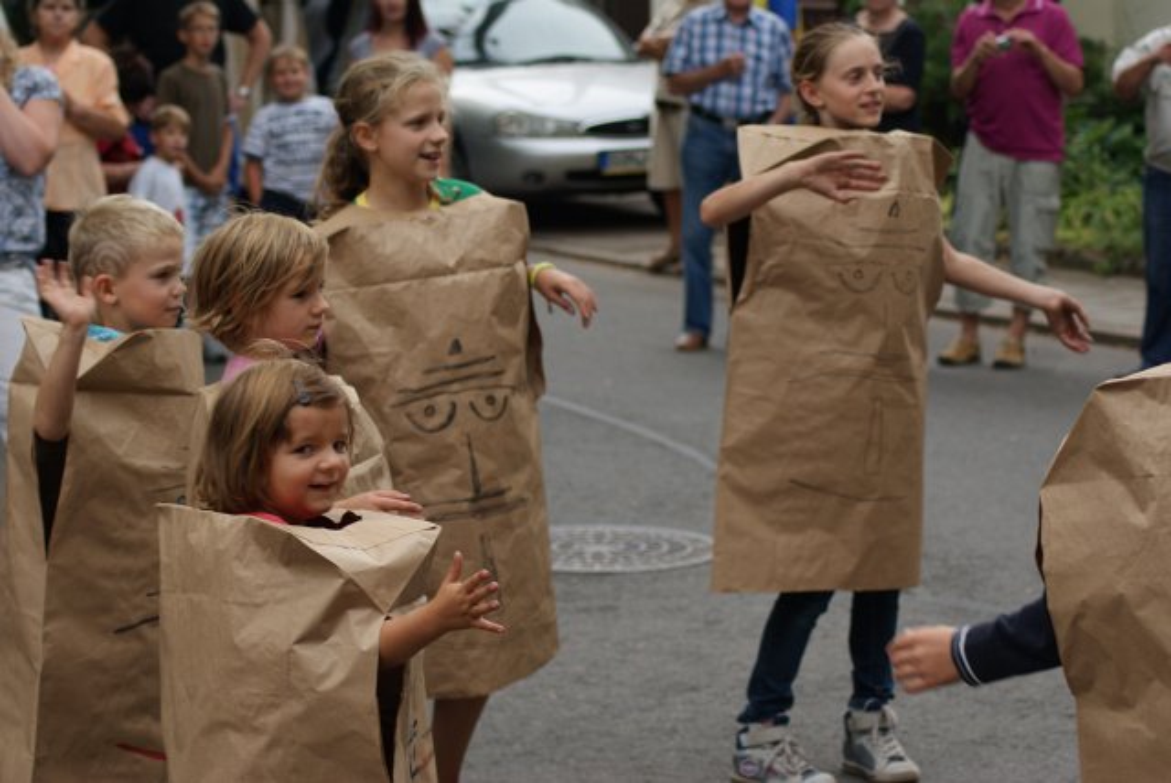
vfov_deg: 13.1
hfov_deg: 19.4
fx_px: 3418
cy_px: 392
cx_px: 586
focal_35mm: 105
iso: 100
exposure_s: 1/160
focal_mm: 70
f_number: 4.5
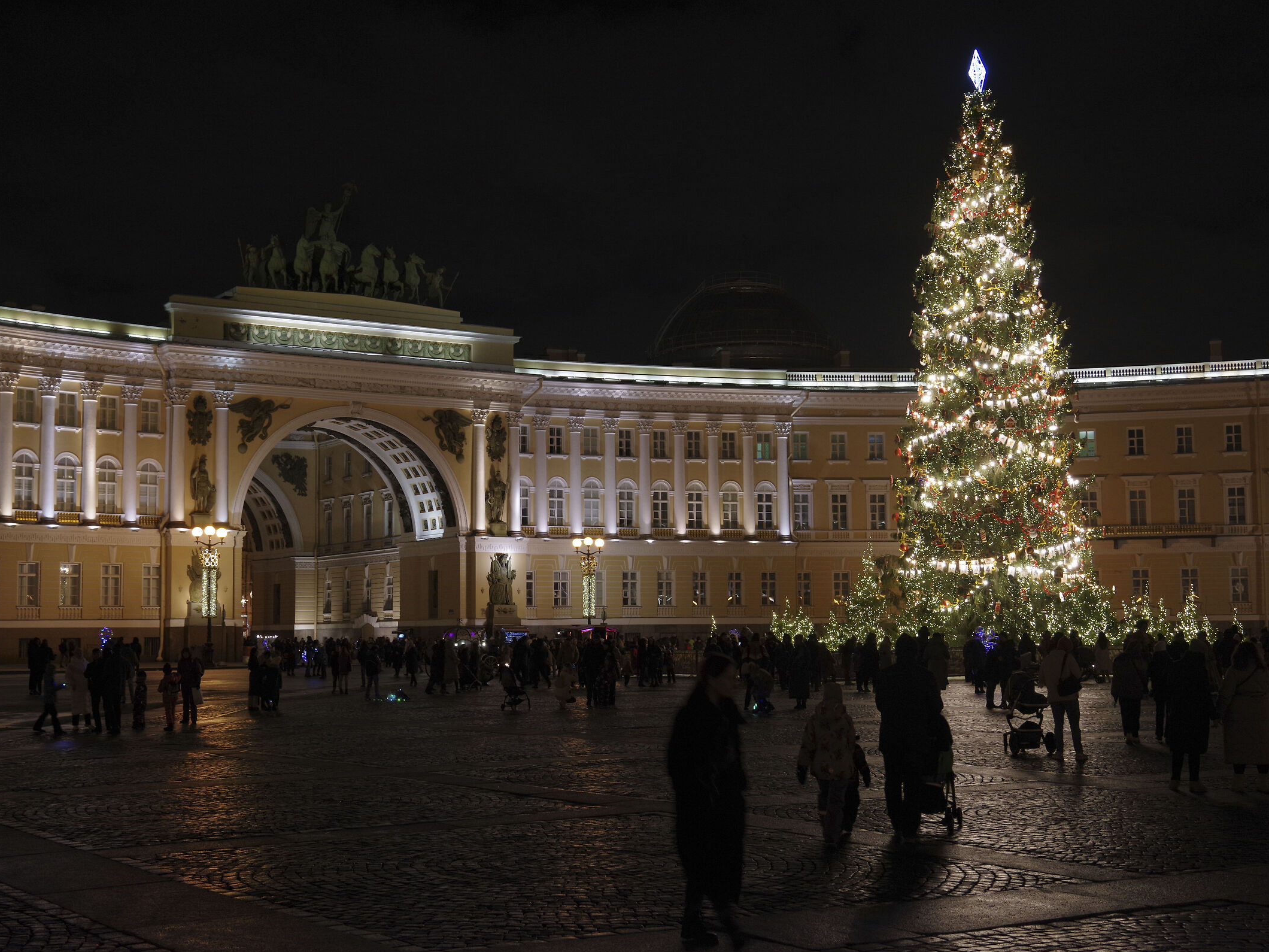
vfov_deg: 29.7
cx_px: 581
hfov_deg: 38.9
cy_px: 475
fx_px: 1796
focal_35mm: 49
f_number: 5.6
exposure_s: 1/20
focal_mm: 45
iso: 1600
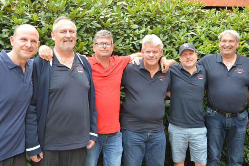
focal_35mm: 43
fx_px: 294
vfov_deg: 31.5
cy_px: 81
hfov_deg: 45.9
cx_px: 120
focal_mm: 27
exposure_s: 1/60
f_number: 3.8
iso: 560
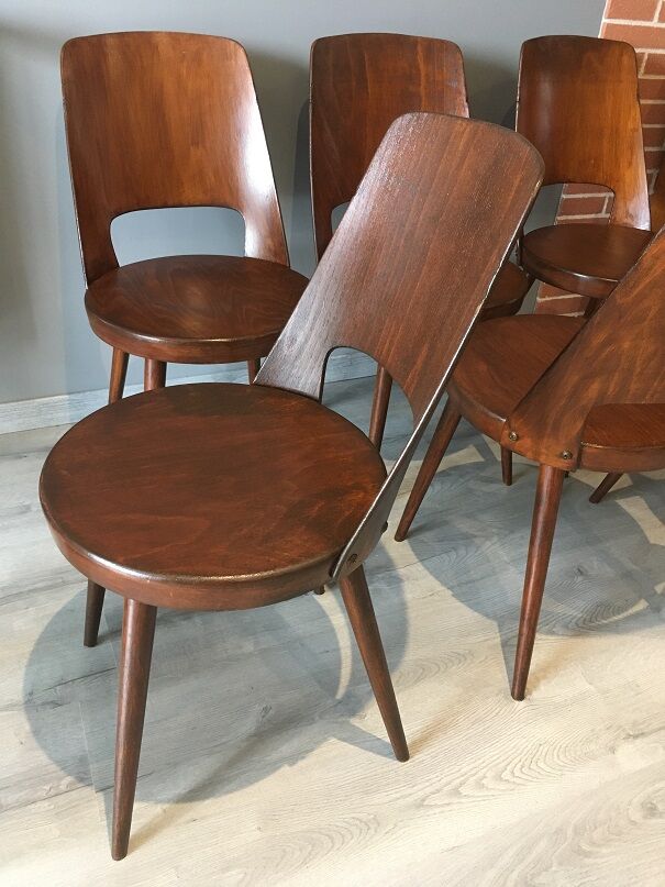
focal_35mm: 29
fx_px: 743
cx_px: 332
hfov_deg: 48.2
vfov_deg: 61.7
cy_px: 444
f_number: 2.2
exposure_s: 1/20
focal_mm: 4.15
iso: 200
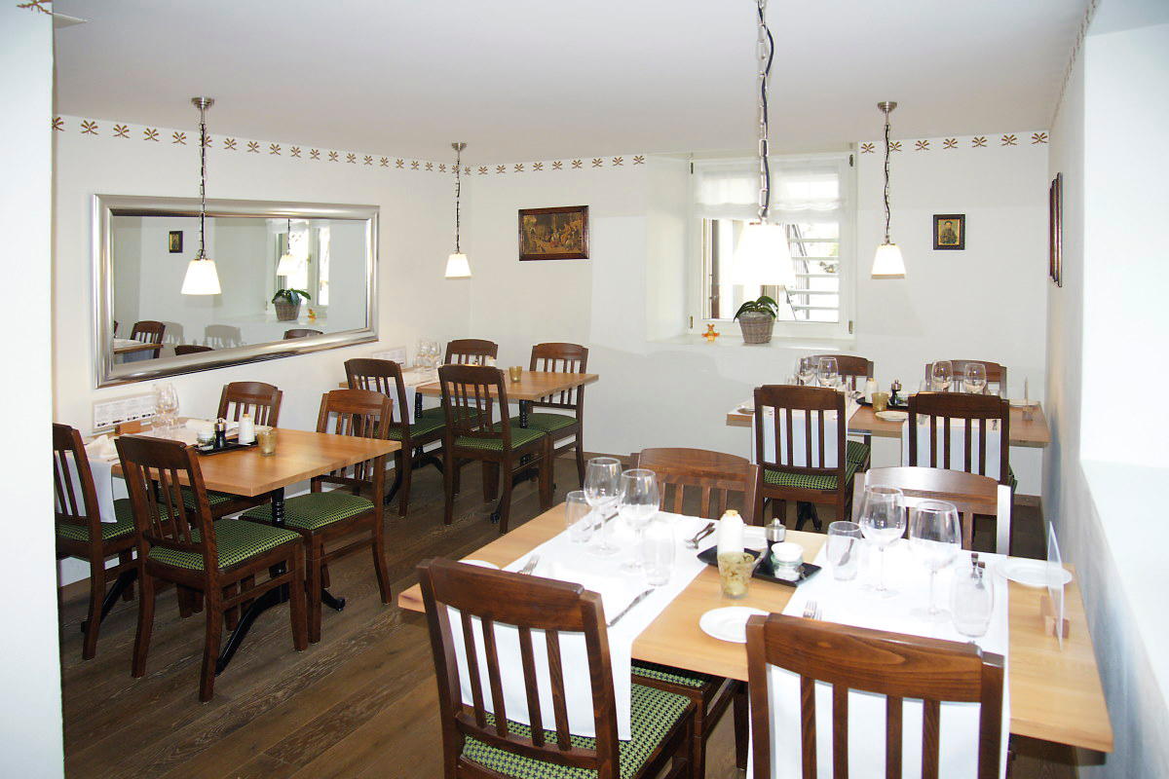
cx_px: 584
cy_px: 390
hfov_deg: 73.7
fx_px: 779
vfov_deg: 53.1
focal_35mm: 24
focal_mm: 16
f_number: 3.5
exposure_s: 1/160
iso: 800
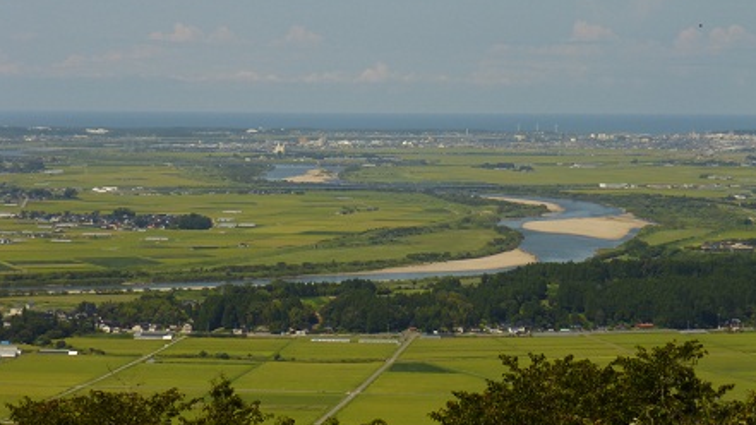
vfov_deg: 9.9
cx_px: 378
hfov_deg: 17.6
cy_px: 192
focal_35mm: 122
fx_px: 2445
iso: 100
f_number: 5.4
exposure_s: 1/800
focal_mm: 19.1
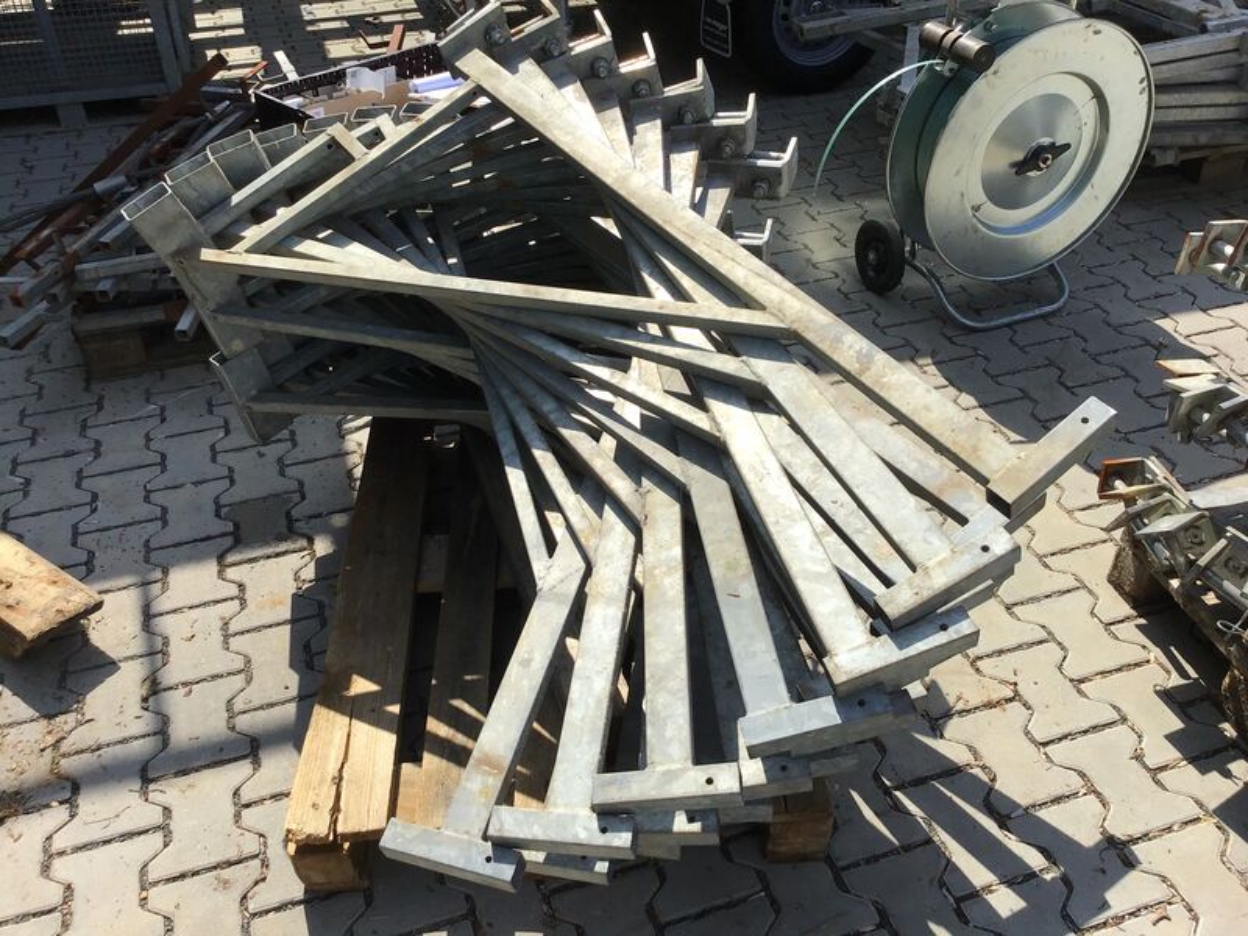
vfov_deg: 45.4
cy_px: 468
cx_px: 624
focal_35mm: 31
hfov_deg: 58.4
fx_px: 1118
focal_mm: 3.3
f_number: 2.4
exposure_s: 1/1274
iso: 25
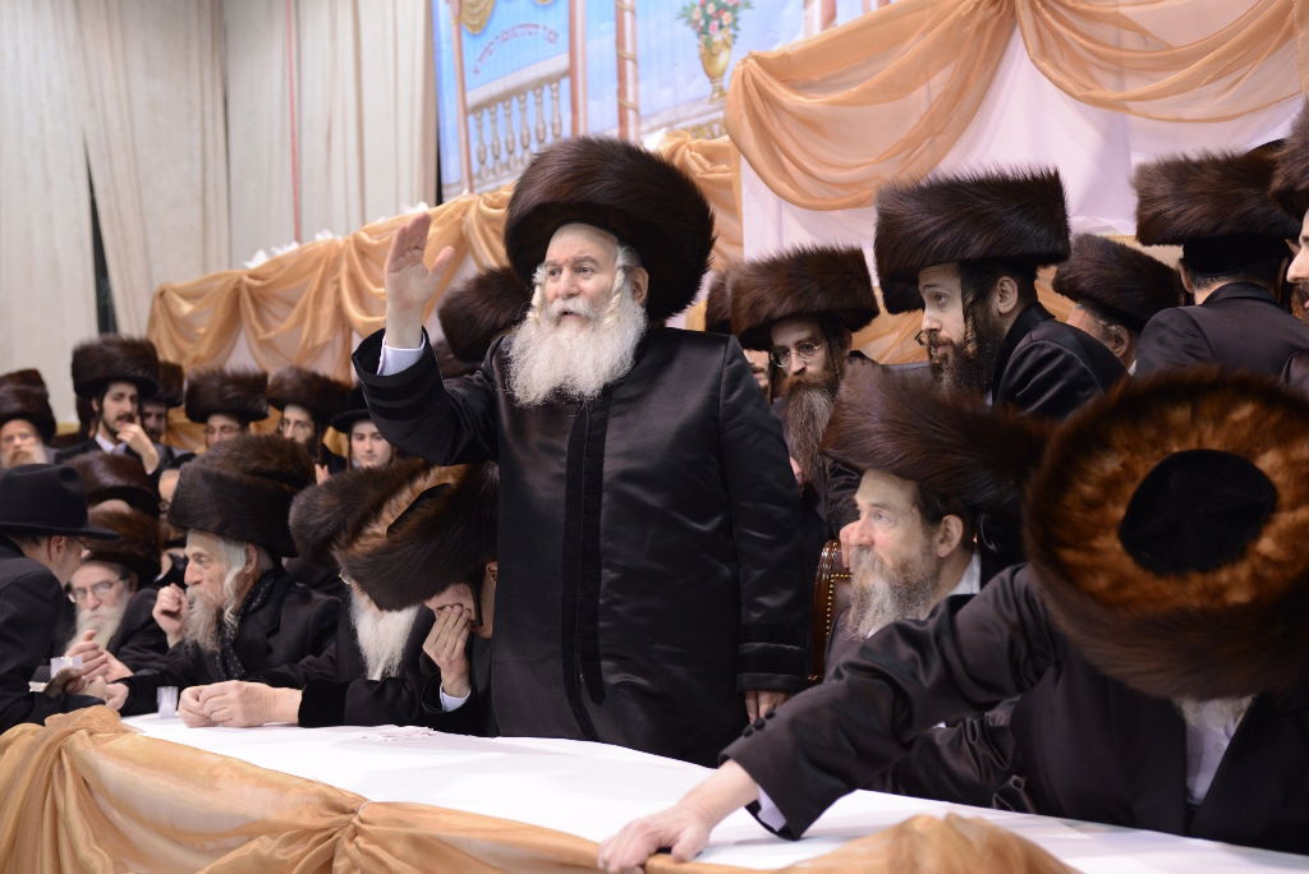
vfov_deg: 26.0
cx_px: 654
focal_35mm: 52
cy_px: 437
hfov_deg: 38.2
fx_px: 1892
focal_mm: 52
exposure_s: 1/100
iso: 1600
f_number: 5
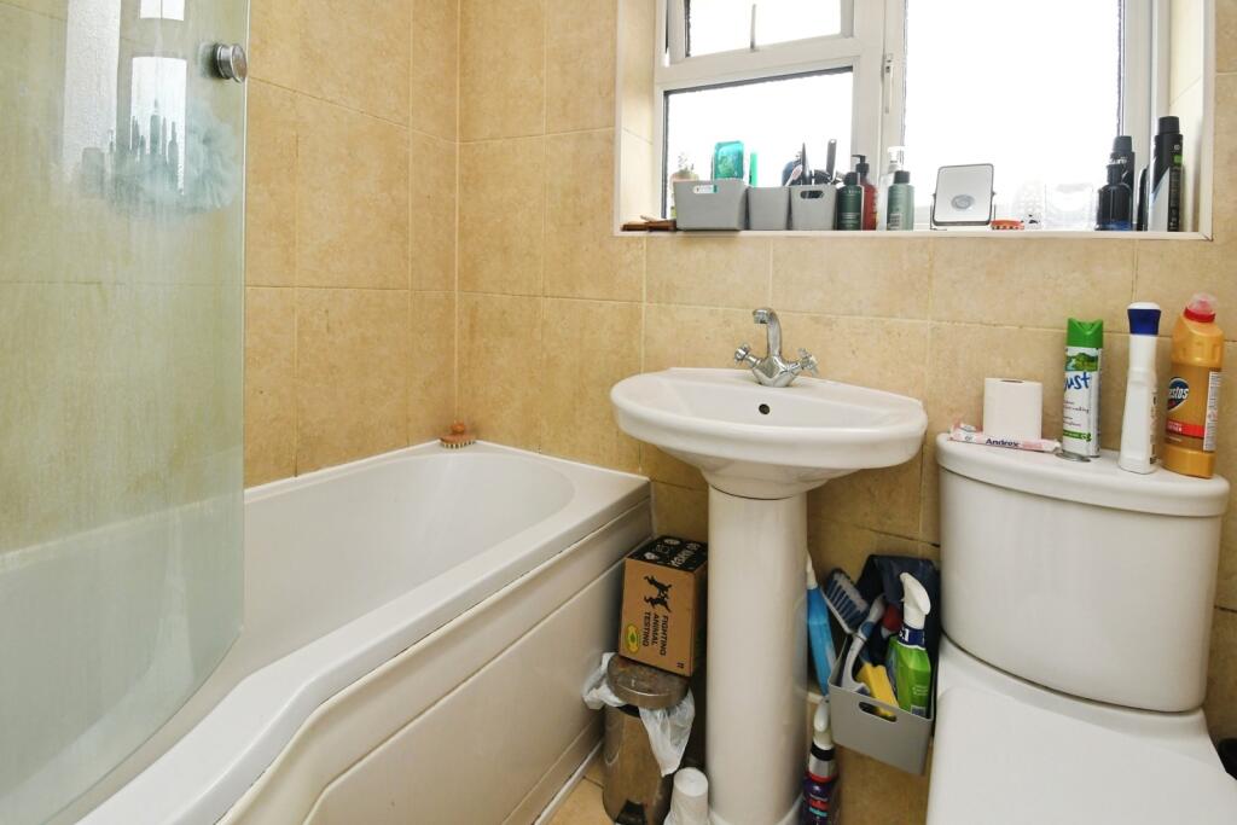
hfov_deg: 100.4
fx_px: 515
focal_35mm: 15
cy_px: 412
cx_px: 618
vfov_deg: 77.3
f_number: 7.1
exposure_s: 1/60
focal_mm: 10
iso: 800
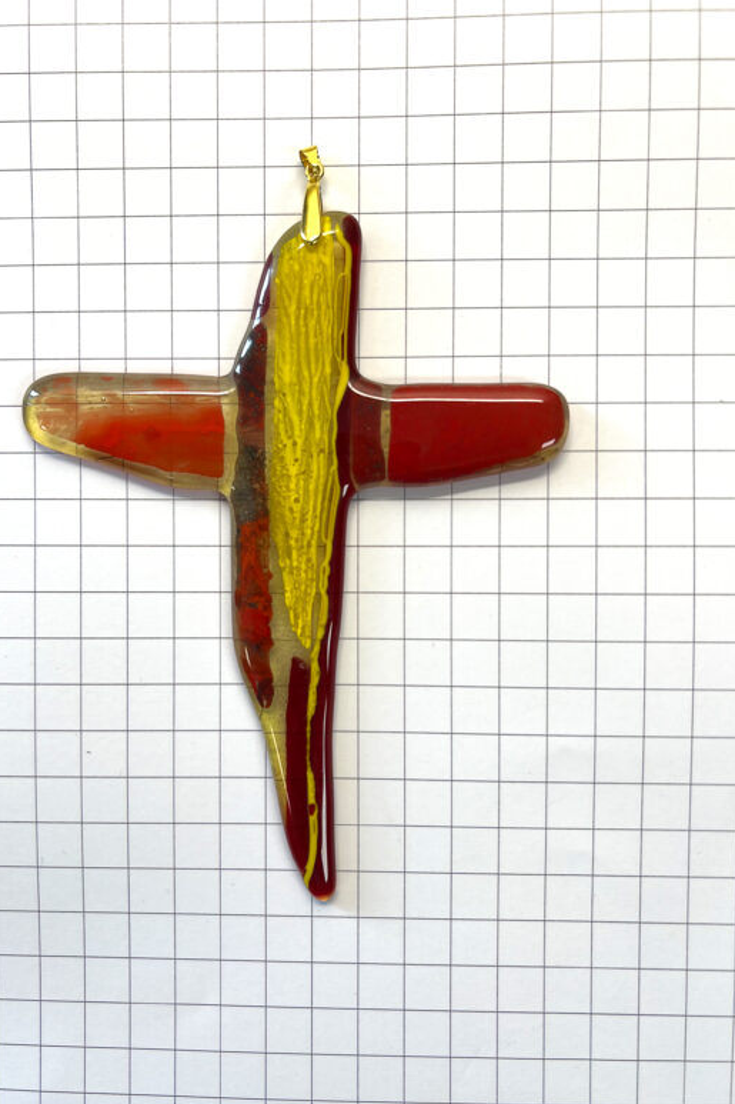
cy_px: 557
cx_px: 310
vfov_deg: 65.5
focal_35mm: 28
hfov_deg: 46.2
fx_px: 858
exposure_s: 1/152
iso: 40
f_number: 1.5
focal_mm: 5.7
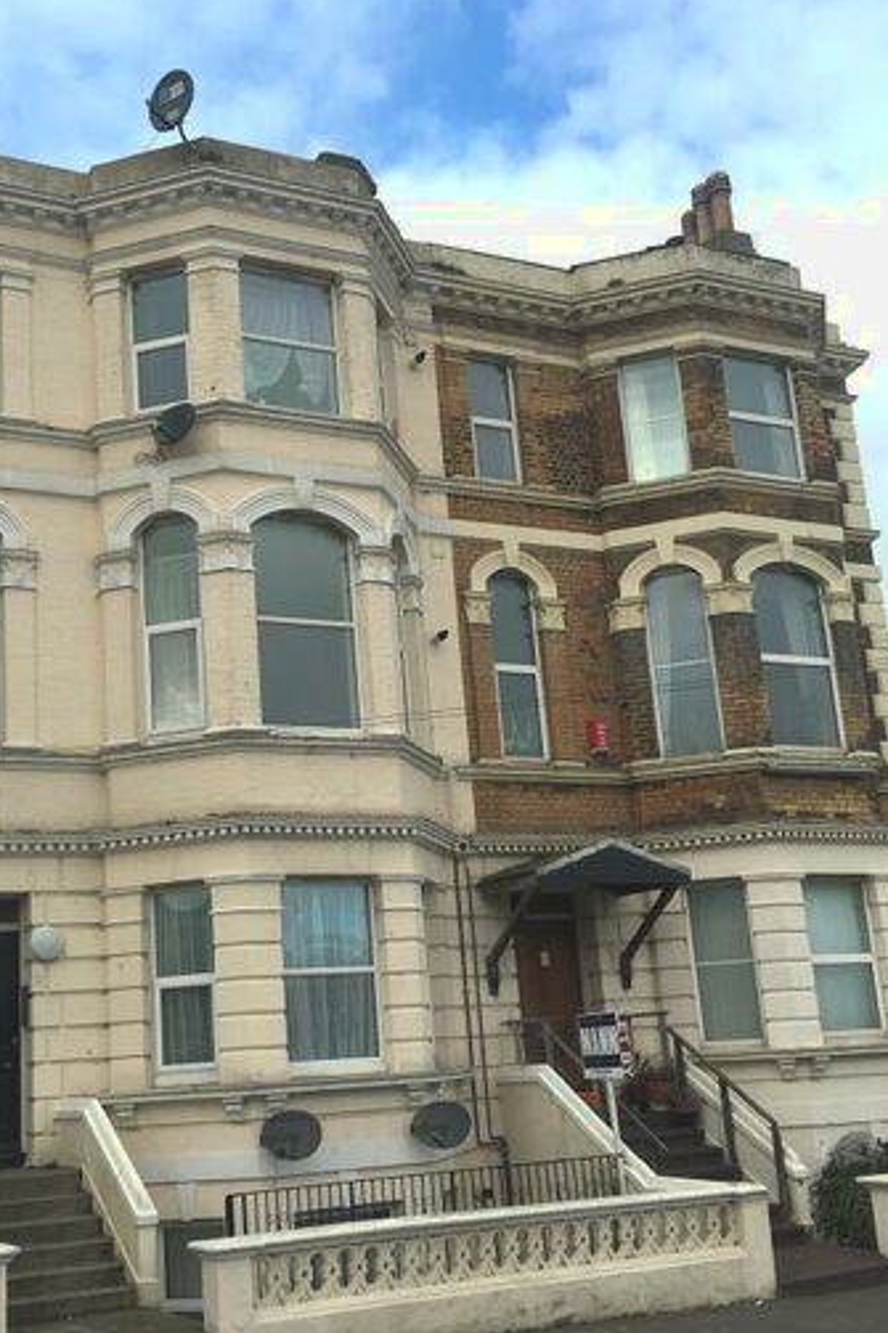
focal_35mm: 42
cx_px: 323
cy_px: 680
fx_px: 1555
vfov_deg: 46.4
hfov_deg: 31.7
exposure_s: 1/1202
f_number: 2.2
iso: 25
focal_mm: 4.15
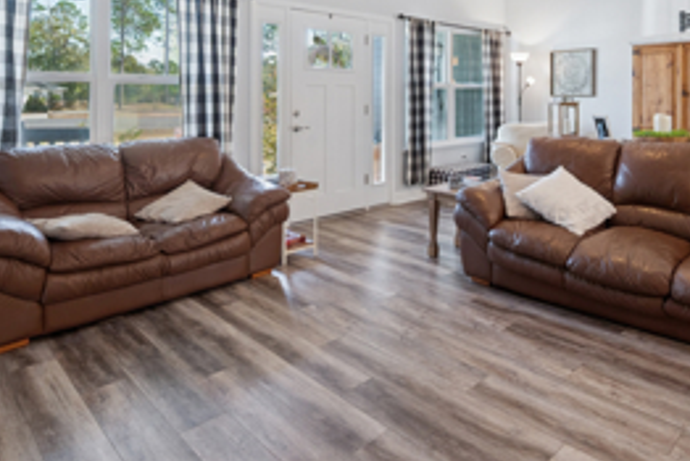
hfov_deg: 72.2
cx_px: 441
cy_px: 176
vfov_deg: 52.7
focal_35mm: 24
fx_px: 460
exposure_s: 1/20
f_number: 9
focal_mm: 14
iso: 400
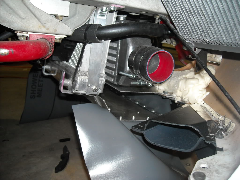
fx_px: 243
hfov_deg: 52.6
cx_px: 120
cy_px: 90
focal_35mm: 35
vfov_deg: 40.7
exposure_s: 1/60
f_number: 2.8
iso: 200
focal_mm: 5.7
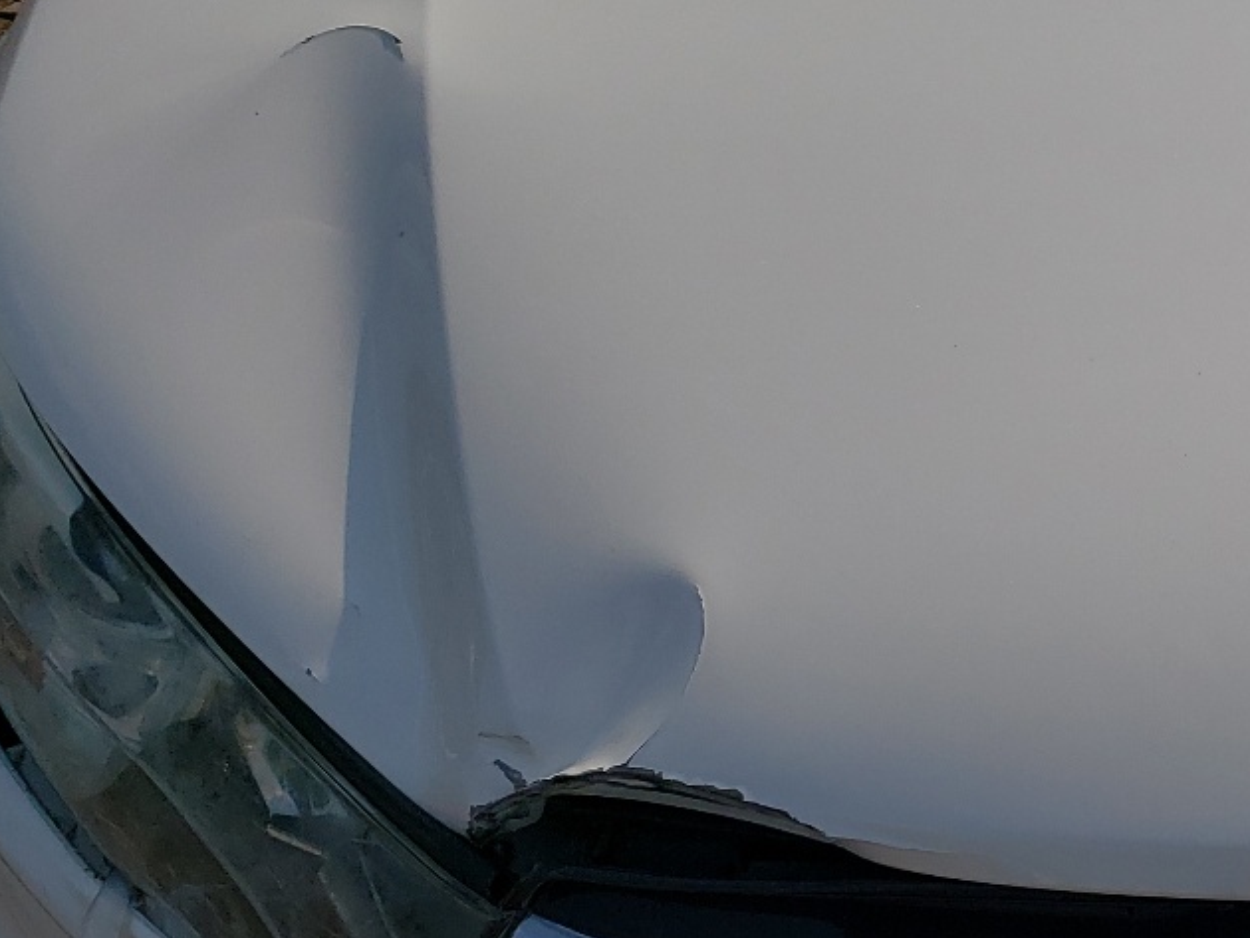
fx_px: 2384
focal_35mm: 66
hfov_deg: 26.7
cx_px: 1415
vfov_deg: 22.2
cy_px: 549
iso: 50
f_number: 1.5
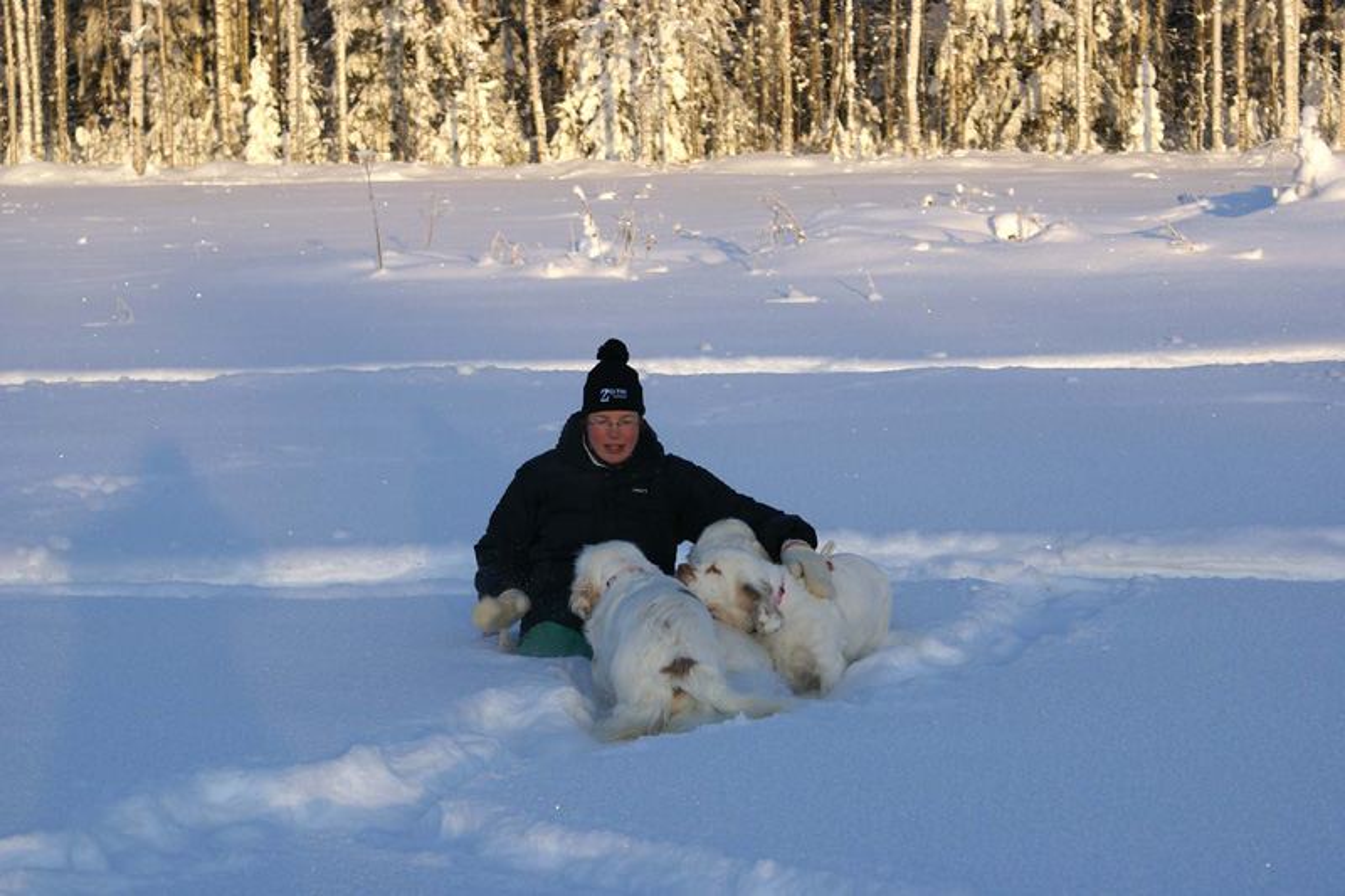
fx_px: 3922
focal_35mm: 105
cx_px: 672
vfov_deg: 13.0
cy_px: 448
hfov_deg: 19.5
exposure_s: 1/200
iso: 100
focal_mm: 70
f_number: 7.1
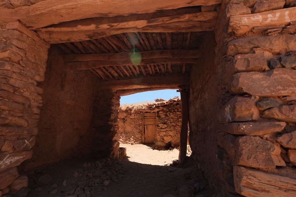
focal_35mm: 18
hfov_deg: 89.9
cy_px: 93
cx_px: 139
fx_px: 148
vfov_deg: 67.3
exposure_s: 1/180
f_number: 5
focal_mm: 10
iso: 160
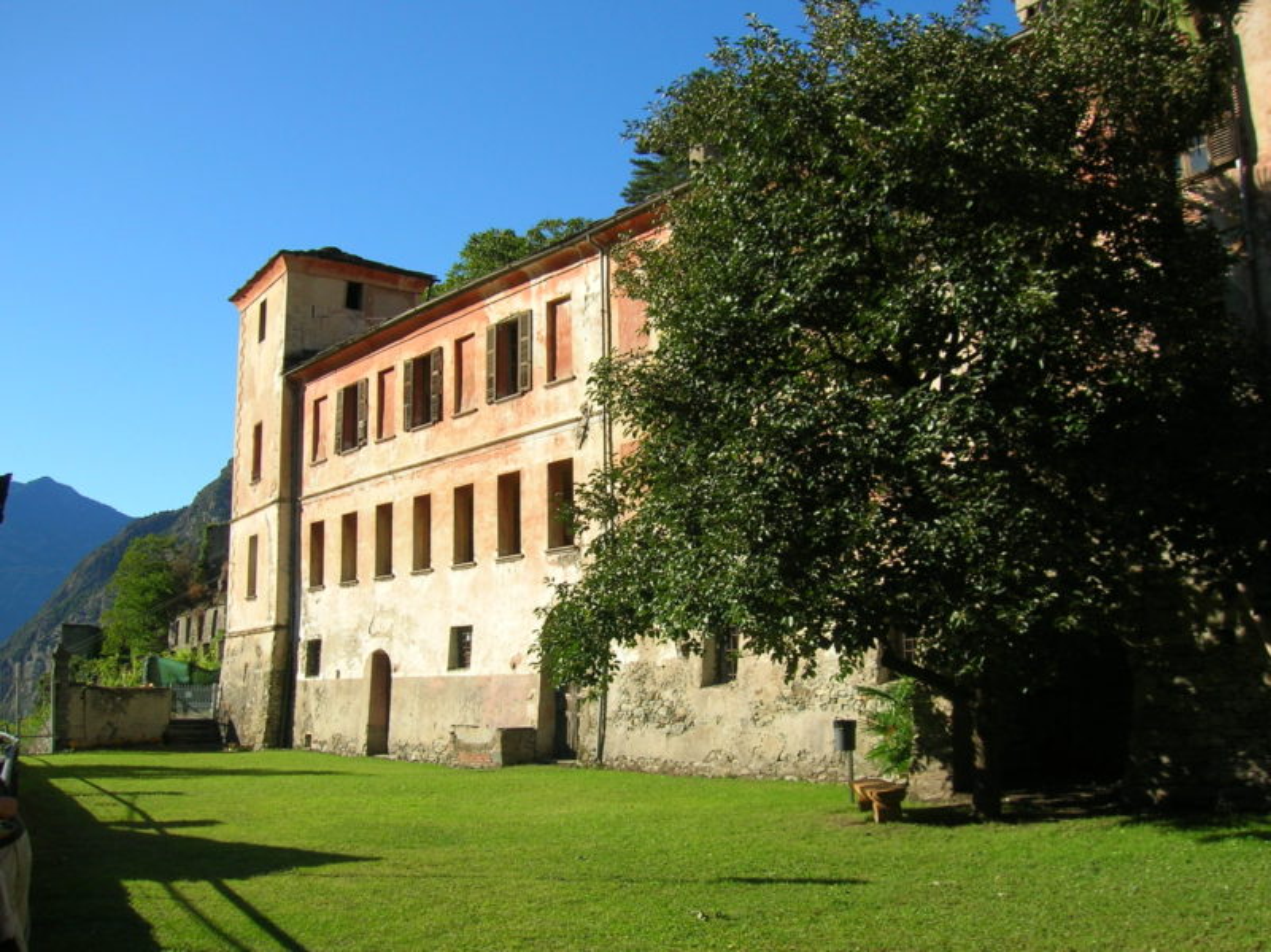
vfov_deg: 41.8
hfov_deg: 54.0
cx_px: 636
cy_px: 476
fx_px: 1248
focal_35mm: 34
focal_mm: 5.7
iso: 50
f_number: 4.9
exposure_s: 1/332
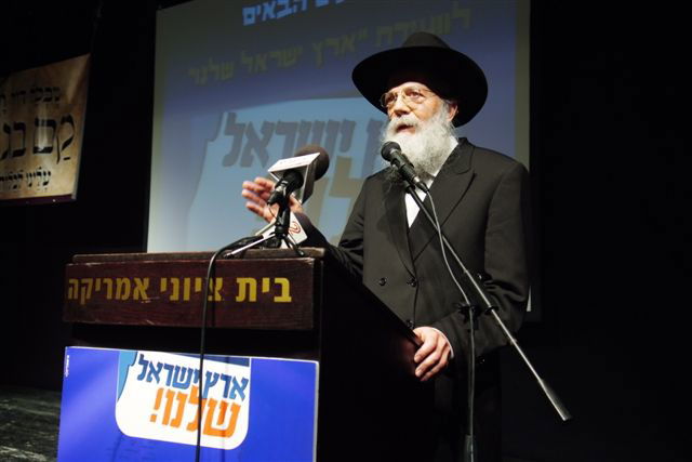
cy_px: 231
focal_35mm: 39
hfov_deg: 49.5
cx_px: 346
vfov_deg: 34.2
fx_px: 750
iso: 640
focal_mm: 26
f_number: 4
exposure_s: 1/100
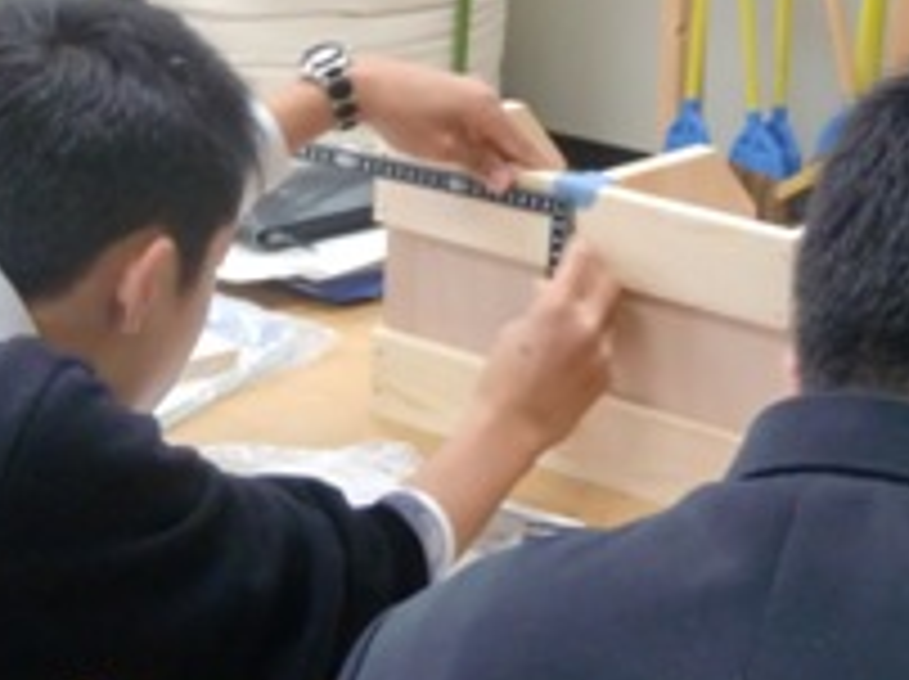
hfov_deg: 16.1
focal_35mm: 122
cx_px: 225
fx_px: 3200
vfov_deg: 12.1
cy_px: 189
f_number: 4.2
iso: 400
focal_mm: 9.8
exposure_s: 1/40
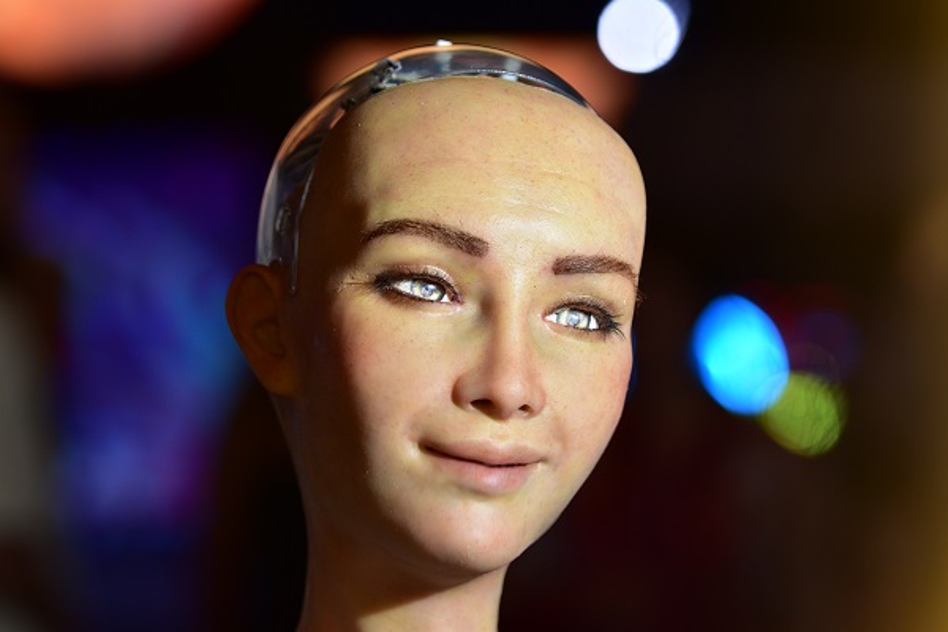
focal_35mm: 153
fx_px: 4029
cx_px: 474
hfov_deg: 13.4
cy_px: 316
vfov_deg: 9.0
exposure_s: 1/25
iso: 400
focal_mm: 102
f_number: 2.8
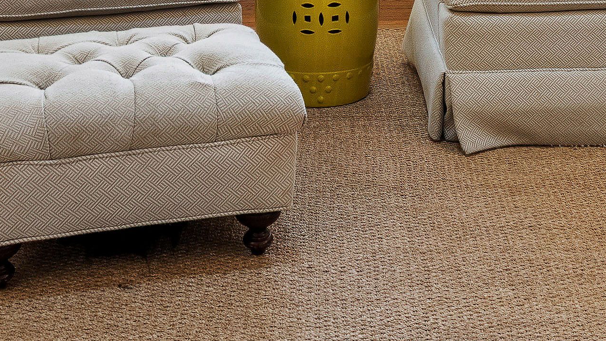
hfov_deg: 30.5
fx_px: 1109
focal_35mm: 69
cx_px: 335
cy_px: -310
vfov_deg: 14.8
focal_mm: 10
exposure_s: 1/3
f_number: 8
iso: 100
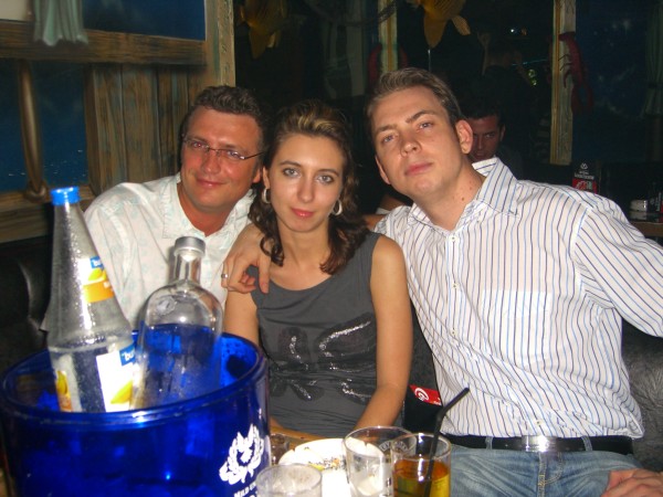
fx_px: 728
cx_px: 332
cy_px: 248
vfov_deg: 37.7
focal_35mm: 38
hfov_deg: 49.0
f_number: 2.8
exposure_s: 1/60
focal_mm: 7.9
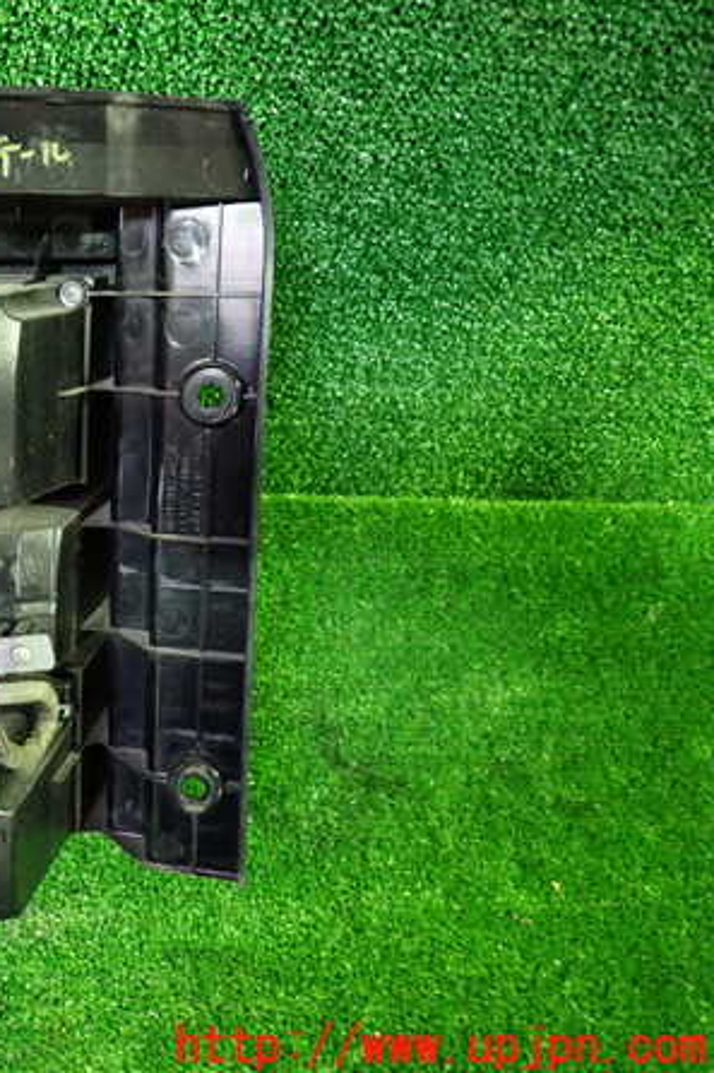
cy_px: 536
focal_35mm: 35
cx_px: -2
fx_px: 1042
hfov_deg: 34.4
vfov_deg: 54.5
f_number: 2
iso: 800
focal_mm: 4.5
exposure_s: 1/30
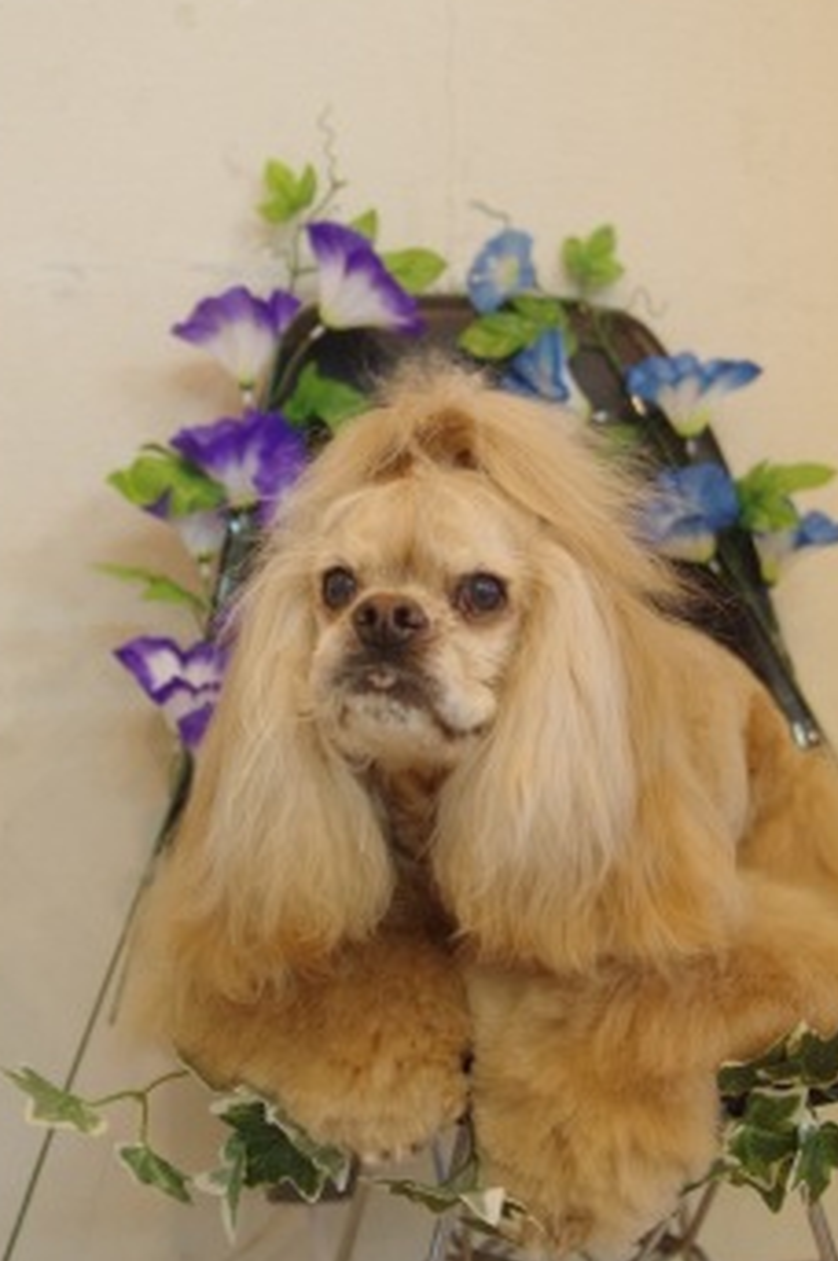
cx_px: 434
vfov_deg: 40.4
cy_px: 680
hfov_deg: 27.5
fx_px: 1714
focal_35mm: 49
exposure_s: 1/320
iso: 3200
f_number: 2.8
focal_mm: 28
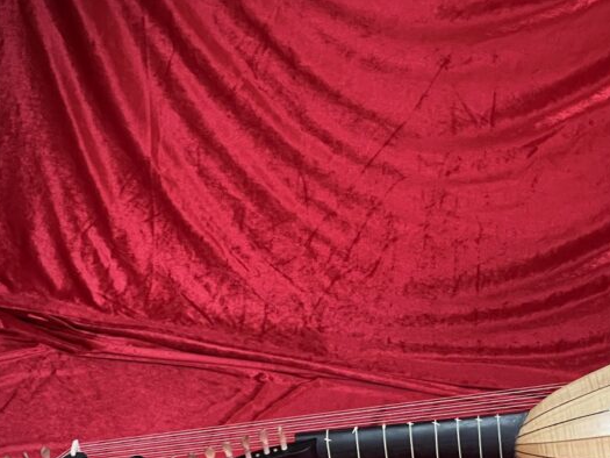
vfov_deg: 11.0
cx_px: 473
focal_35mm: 135
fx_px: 2380
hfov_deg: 14.5
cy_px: 362
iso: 1250
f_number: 2.8
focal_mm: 9
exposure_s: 1/25
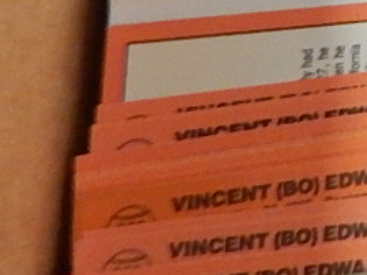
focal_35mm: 131
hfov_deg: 11.4
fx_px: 1389
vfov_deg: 10.0
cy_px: -377
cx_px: 975
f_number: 3
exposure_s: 1/40
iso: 400
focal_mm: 4
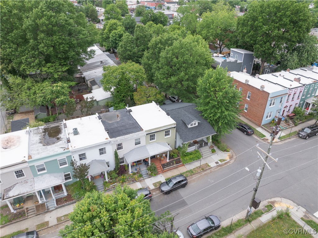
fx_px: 220
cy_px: 119
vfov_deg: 56.7
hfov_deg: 71.6
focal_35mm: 24
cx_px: 159
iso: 180
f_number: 2.8
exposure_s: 1/800
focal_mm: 12.29
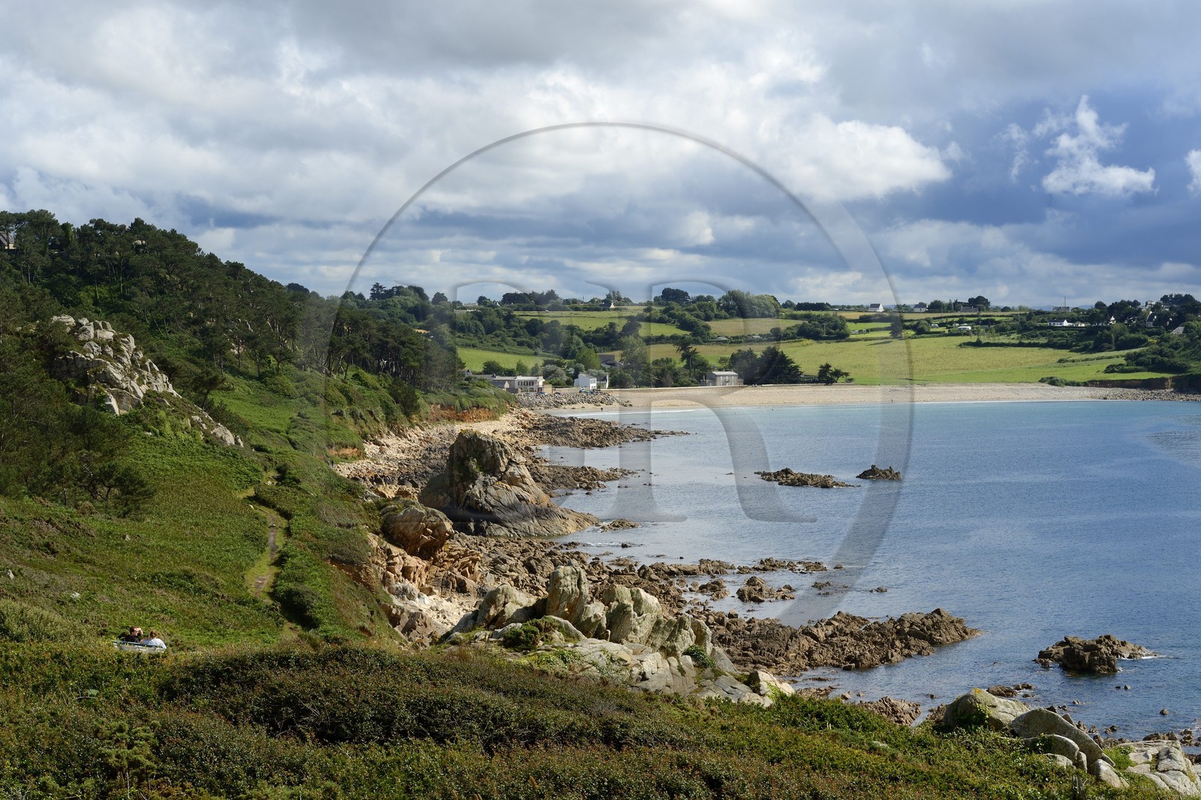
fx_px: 2334
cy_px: 400
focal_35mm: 70
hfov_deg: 28.9
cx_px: 600
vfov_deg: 19.4
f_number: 11
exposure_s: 1/250
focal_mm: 70
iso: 200
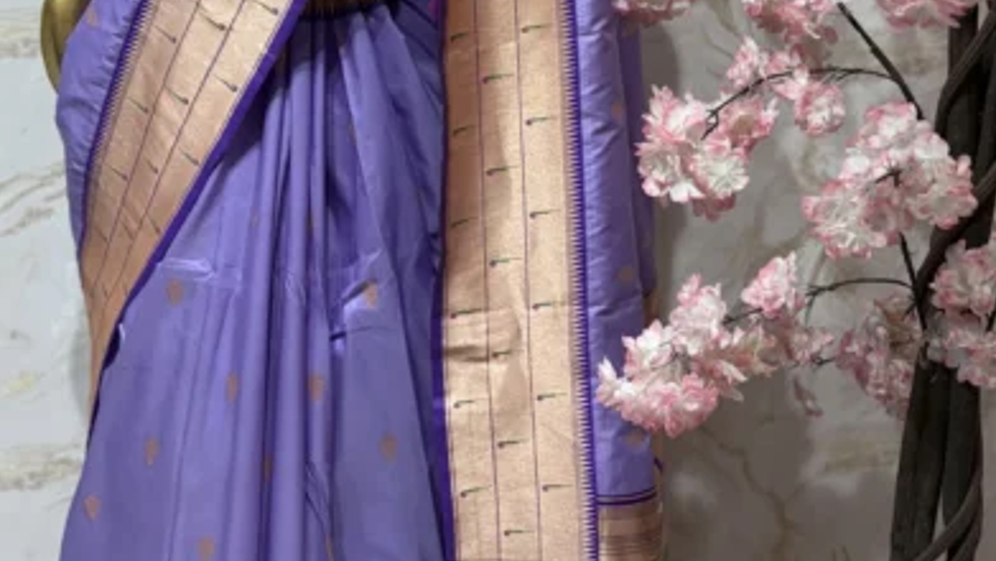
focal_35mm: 58
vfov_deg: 20.3
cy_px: 64
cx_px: 642
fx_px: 1532
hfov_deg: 35.8
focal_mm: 6
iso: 40
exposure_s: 1/100
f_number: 1.6
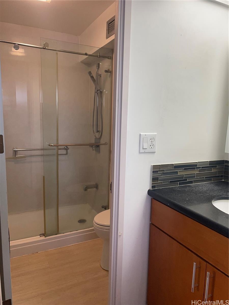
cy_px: 152
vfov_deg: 67.3
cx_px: 114
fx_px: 229
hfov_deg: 53.1
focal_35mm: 26
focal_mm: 4.2
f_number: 1.6
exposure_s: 1/120
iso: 80
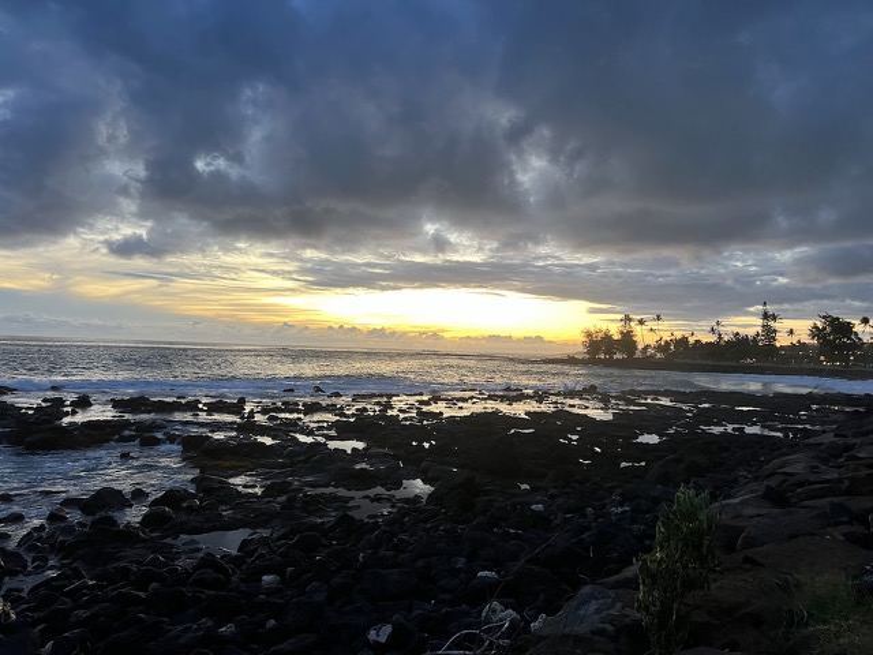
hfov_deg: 67.3
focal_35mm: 26
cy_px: 328
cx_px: 436
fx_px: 656
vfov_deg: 53.1
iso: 200
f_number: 1.5
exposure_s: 1/60
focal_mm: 5.7
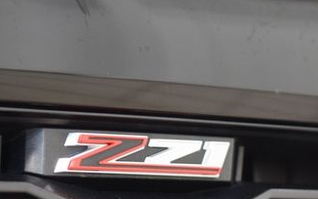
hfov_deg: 10.0
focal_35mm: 210
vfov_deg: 6.2
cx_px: 145
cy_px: 166
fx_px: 1821
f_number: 3.2
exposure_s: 1/30
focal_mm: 70
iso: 1600
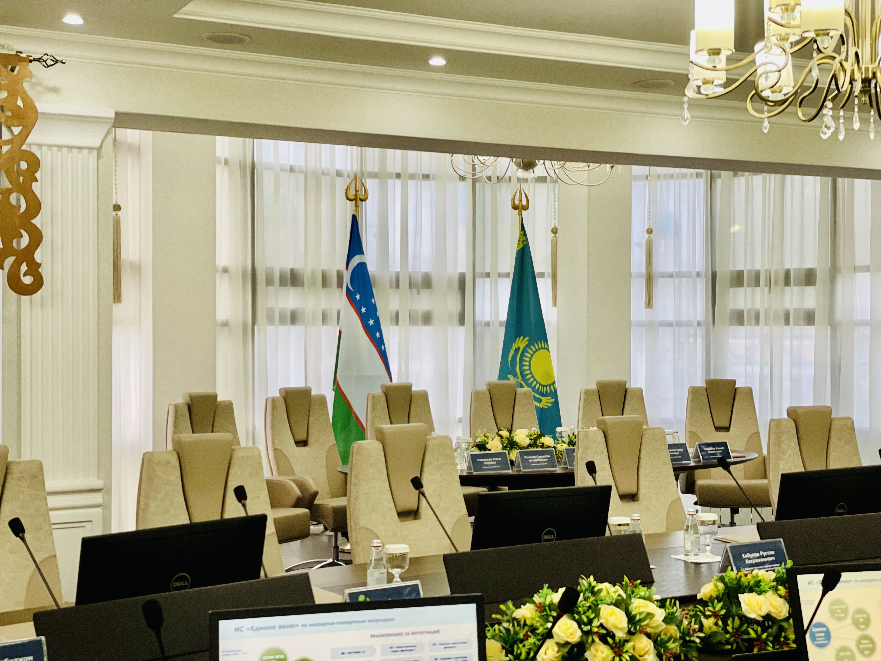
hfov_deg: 36.8
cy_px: 330
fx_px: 1323
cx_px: 440
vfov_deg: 28.0
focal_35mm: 52
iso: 125
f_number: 2
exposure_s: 1/100
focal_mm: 6
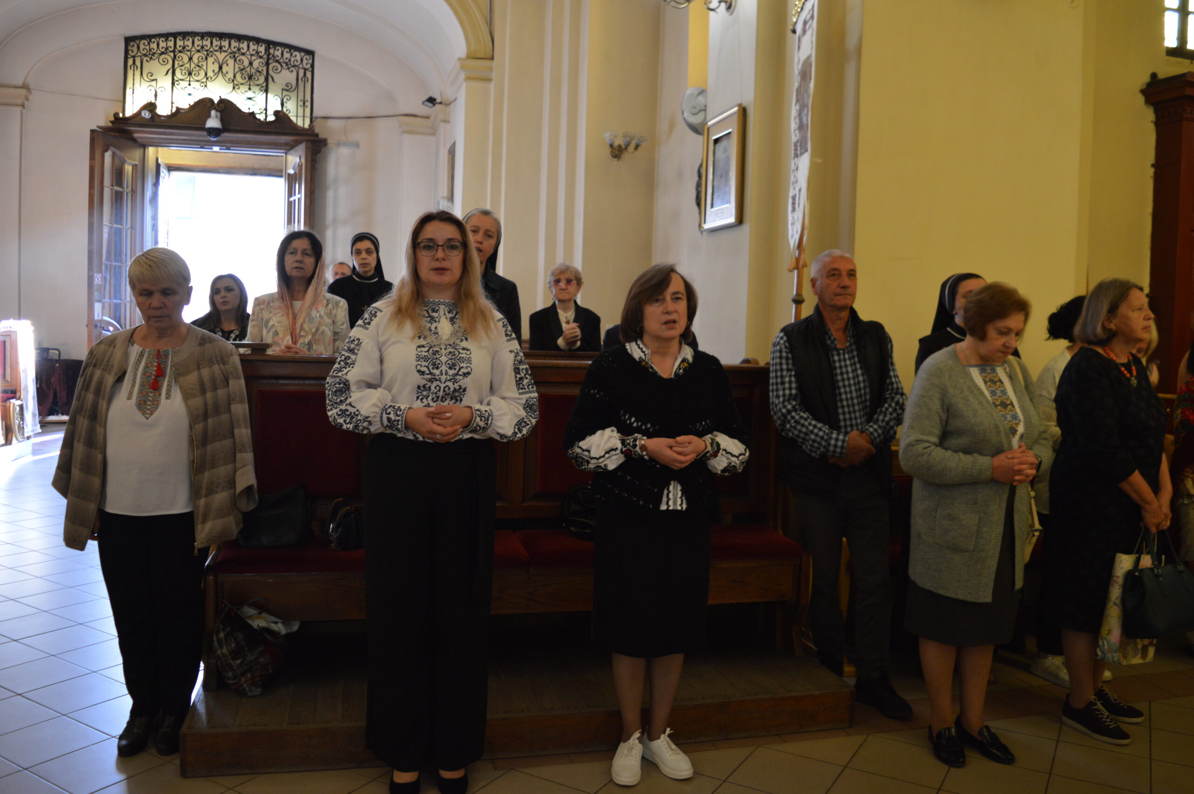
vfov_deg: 47.8
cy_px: 397
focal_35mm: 27
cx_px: 597
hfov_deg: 67.4
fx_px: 895
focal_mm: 18
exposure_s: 1/25
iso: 400
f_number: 3.5
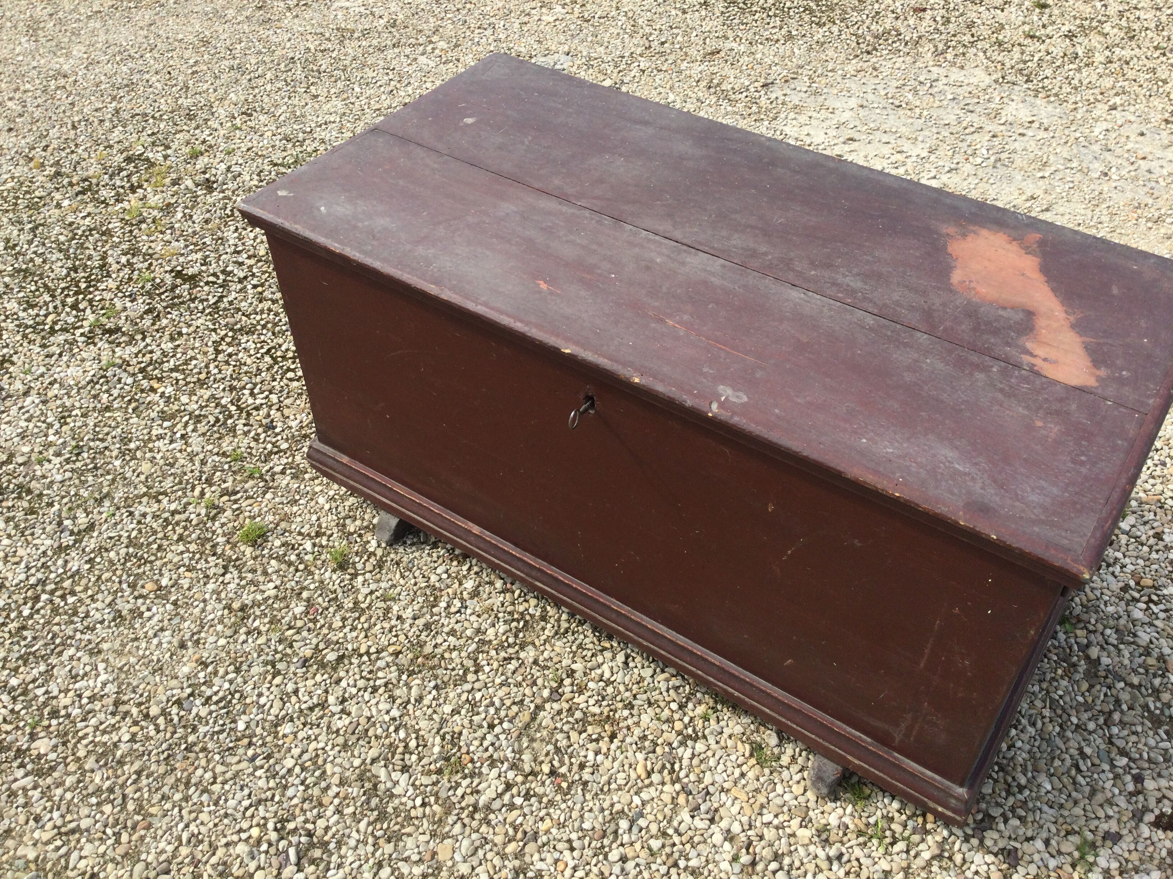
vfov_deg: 45.4
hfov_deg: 58.4
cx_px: 586
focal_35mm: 31
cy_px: 440
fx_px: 1050
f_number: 2.4
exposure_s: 1/578
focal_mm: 3.3
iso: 25
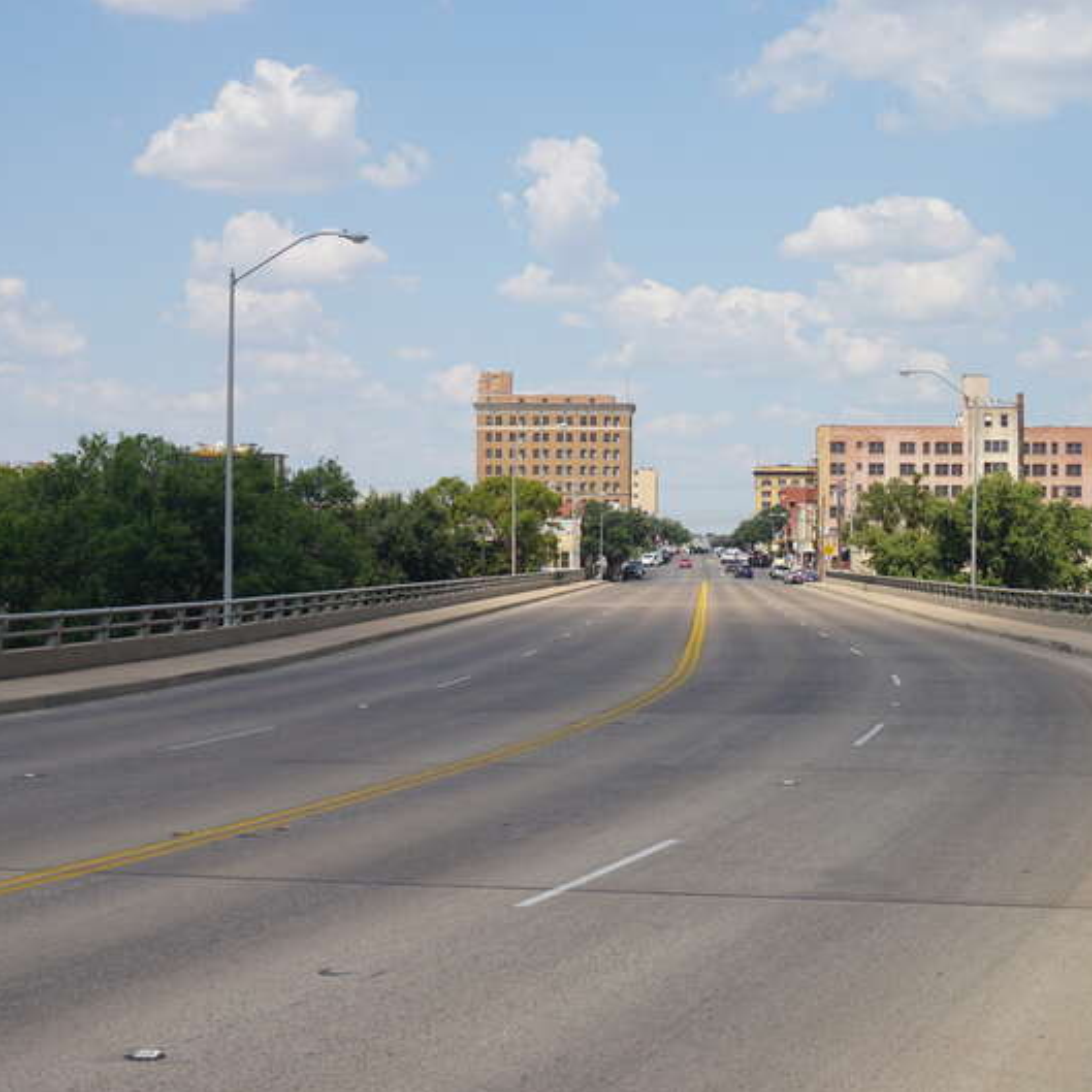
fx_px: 2271
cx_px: 685
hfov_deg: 26.9
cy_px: 548
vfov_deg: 27.0
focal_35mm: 64
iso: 100
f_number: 11
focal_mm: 33
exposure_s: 1/160
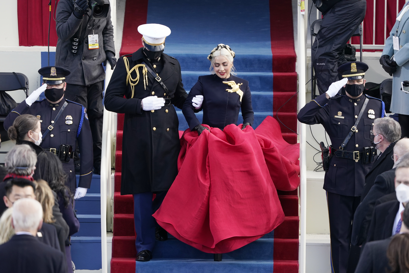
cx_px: 204
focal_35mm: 485
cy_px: 136
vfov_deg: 2.8
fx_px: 5510
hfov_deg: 4.3
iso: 1000
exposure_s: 1/1000
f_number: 7.1
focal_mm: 485
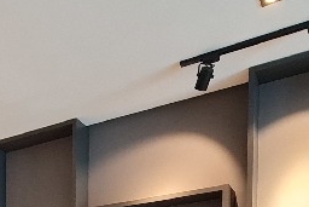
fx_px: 464
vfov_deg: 18.9
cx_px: -7
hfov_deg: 33.4
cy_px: 379
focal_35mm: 54
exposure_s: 1/50
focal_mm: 2.2
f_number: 2.2
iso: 320
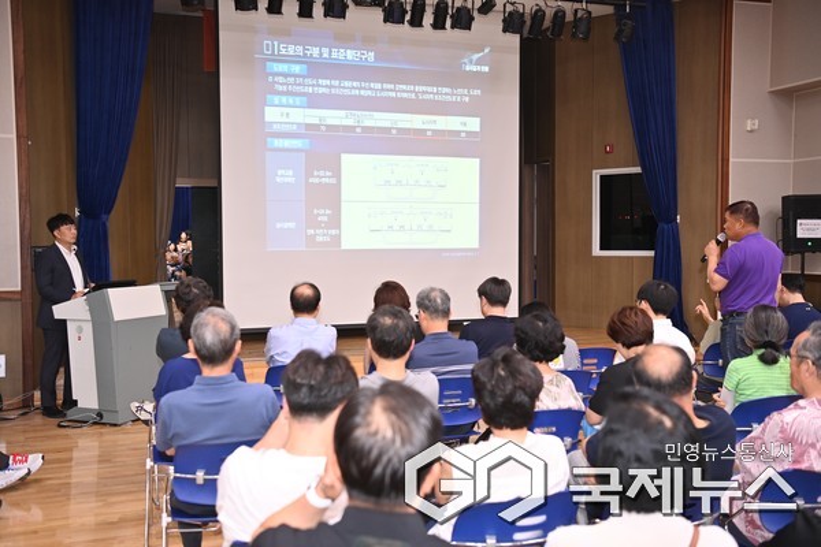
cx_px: 410
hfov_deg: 50.7
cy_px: 274
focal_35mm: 38
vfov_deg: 35.1
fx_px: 867
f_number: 3.2
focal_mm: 38
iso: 800
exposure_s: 1/60
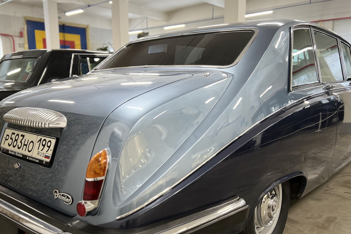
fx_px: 322
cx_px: 173
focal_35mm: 33
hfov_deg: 57.2
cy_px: 125
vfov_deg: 40.0
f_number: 1.5
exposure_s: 1/50
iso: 160
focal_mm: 5.7
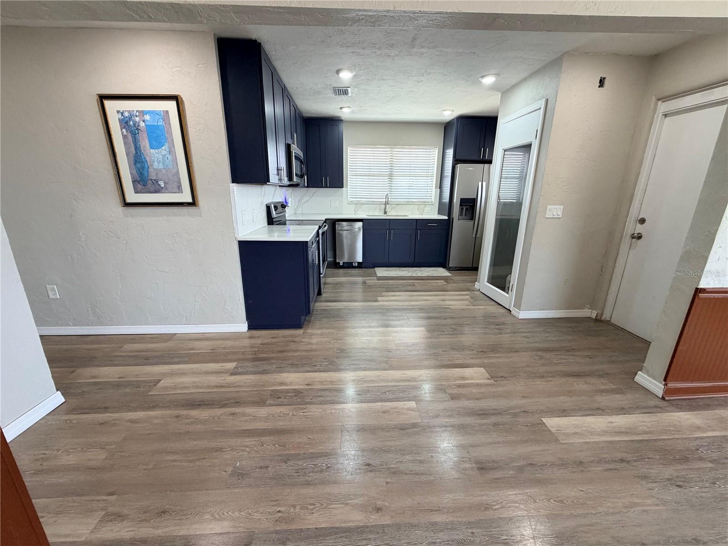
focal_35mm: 14
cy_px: 273
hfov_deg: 102.1
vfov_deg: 85.7
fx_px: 294
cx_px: 364
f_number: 2.2
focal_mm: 2.22
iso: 200
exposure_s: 1/120
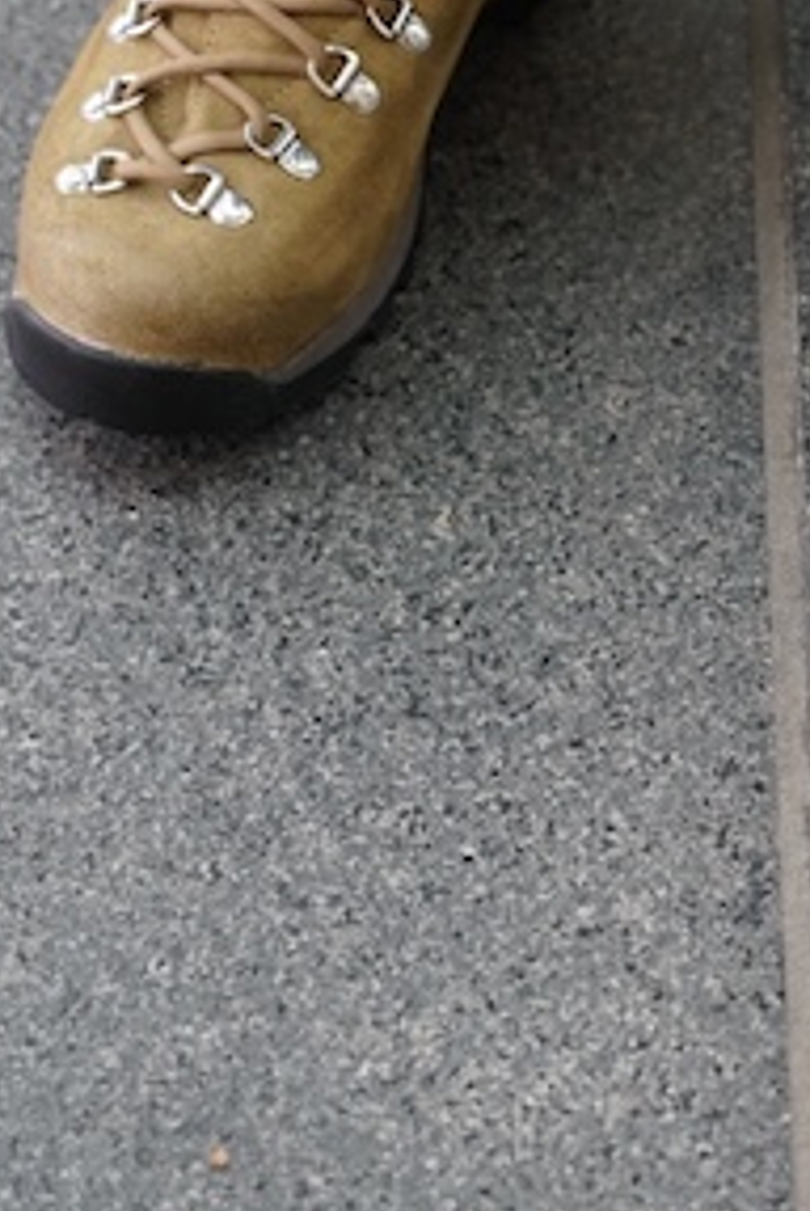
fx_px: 7373
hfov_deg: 6.3
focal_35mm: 219
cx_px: 717
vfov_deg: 9.4
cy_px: 441
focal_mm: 105
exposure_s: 1/160
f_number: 4
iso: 2500
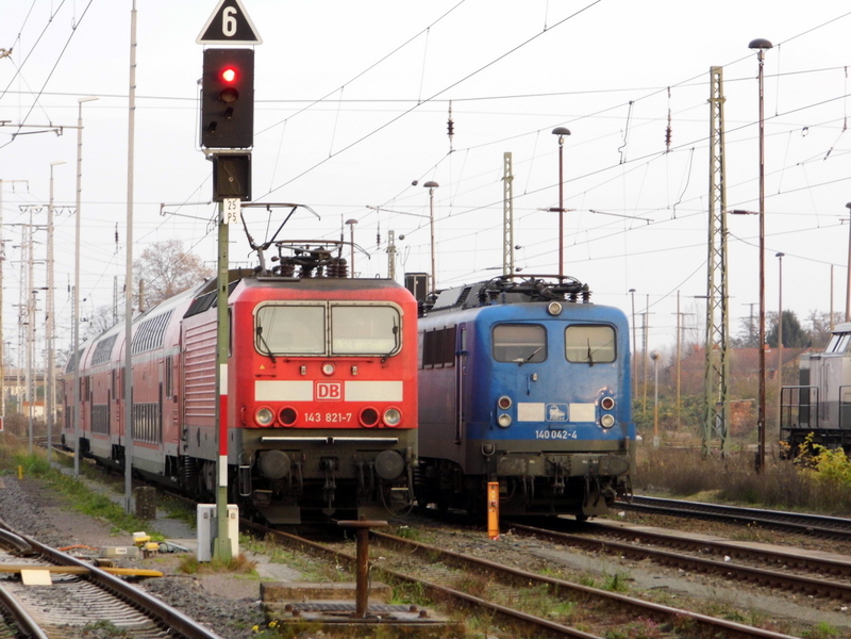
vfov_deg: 8.3
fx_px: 4401
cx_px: 426
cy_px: 320
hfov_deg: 11.0
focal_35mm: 179
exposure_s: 1/60
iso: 200
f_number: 5.1
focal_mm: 32.1
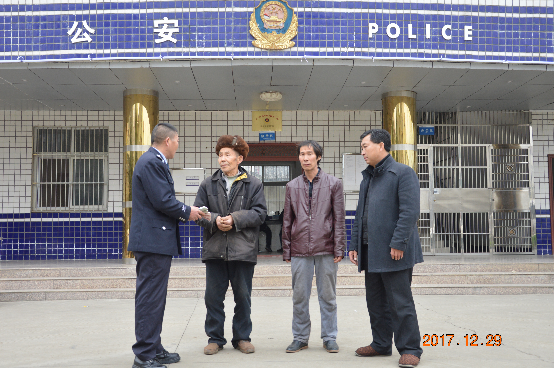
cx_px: 277
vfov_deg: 35.4
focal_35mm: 38
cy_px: 184
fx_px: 577
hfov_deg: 51.3
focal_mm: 25
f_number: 4.5
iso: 400
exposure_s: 1/80
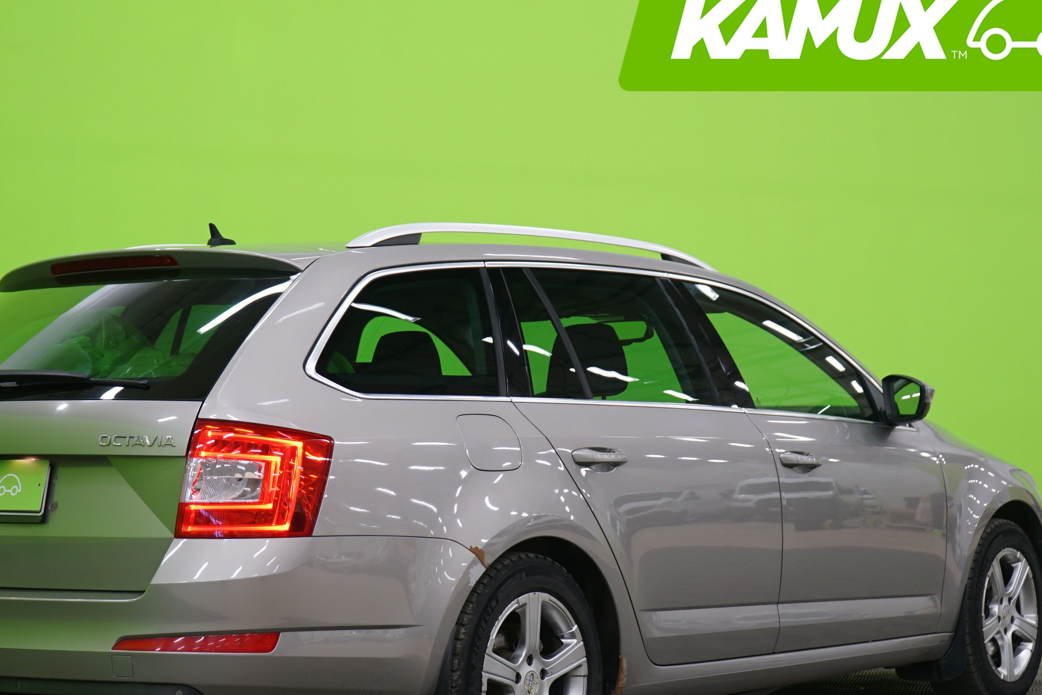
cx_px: 434
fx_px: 2286
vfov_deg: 17.3
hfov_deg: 25.6
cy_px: 408
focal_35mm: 79
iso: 400
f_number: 5
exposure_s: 1/8
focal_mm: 56
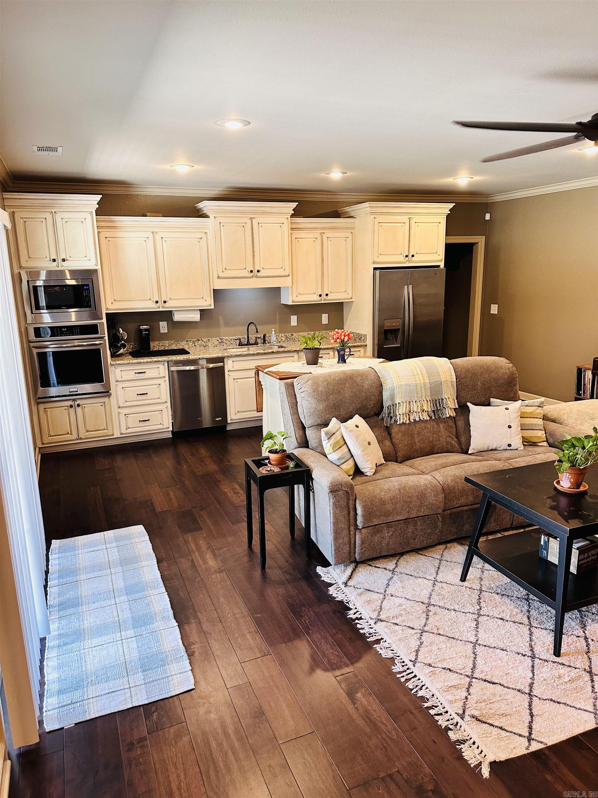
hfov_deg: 56.8
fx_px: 553
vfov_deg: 71.6
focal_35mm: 24
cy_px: 399
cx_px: 299
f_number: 1.78
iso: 200
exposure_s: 1/60
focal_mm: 6.86
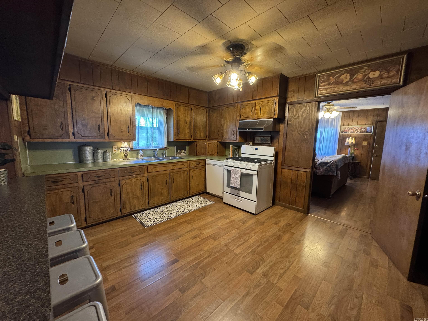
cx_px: 214
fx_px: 173
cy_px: 160
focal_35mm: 14
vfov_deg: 85.7
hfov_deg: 102.1
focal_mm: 2.22
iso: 500
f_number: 2.2
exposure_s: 1/60
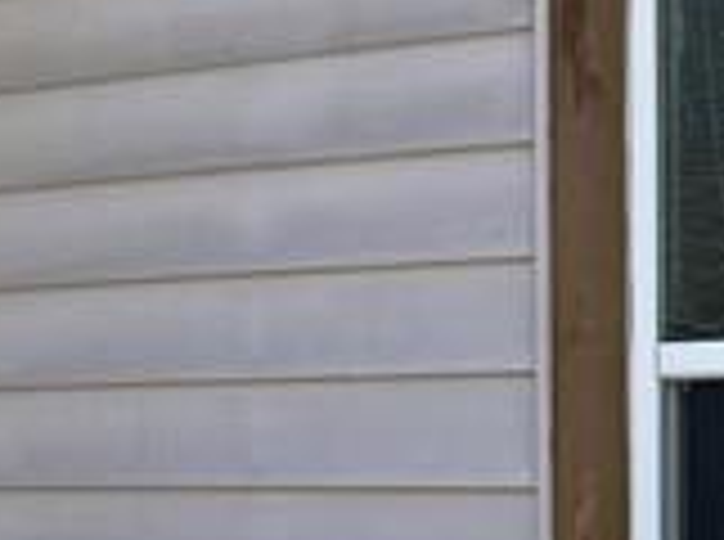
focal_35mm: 153
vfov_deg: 9.7
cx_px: -612
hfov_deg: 11.9
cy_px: 320
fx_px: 3193
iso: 100
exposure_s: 1/5319
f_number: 1.78
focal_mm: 6.76
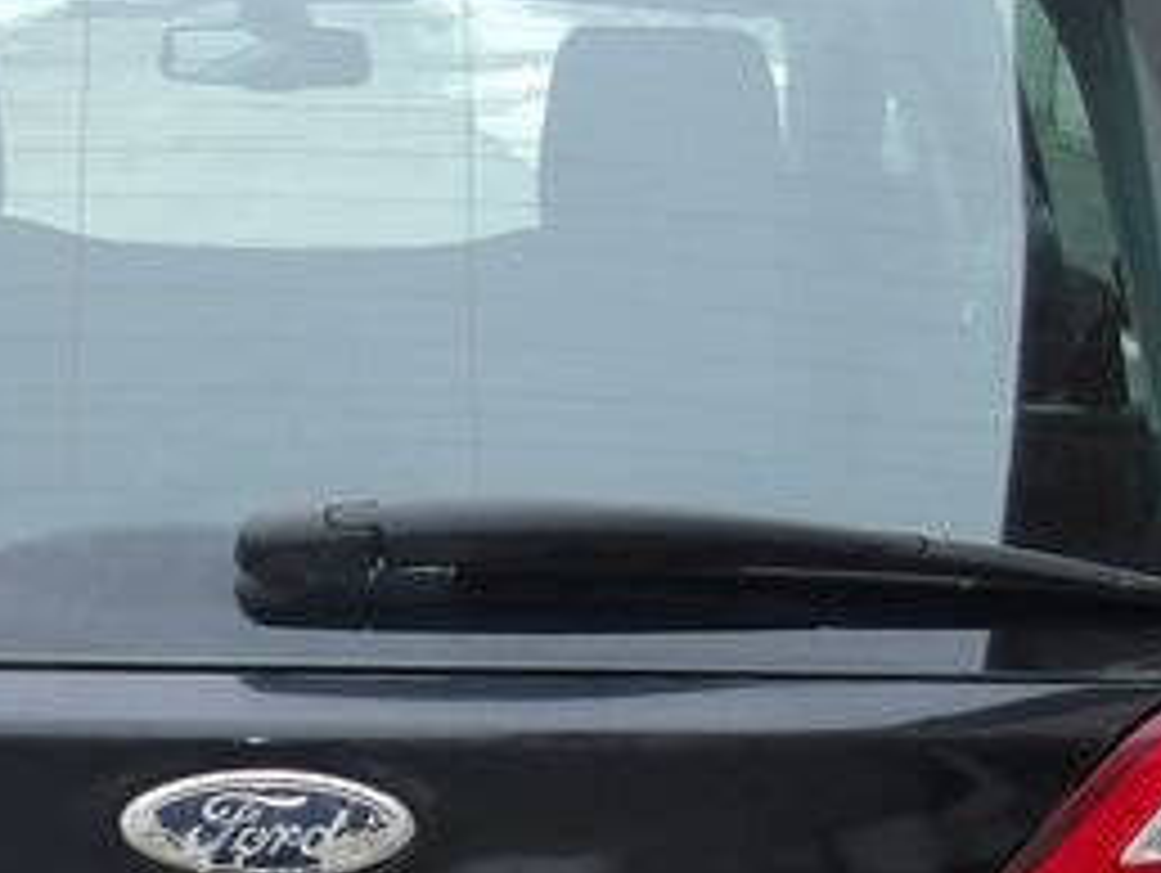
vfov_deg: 13.6
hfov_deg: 18.3
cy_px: 954
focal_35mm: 107
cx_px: 306
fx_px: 3592
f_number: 3
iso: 100
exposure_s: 1/145
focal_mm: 4.9
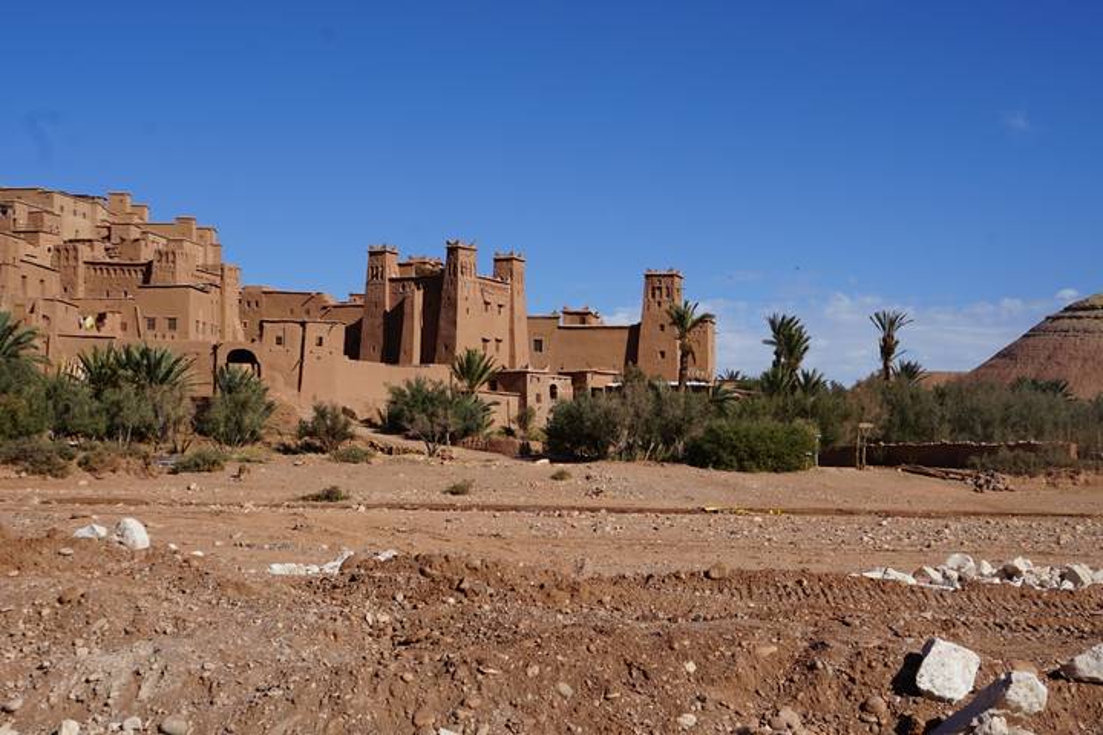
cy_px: 368
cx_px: 552
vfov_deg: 31.9
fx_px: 1287
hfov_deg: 46.4
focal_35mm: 42
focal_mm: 28
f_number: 11
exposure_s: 1/320
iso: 100
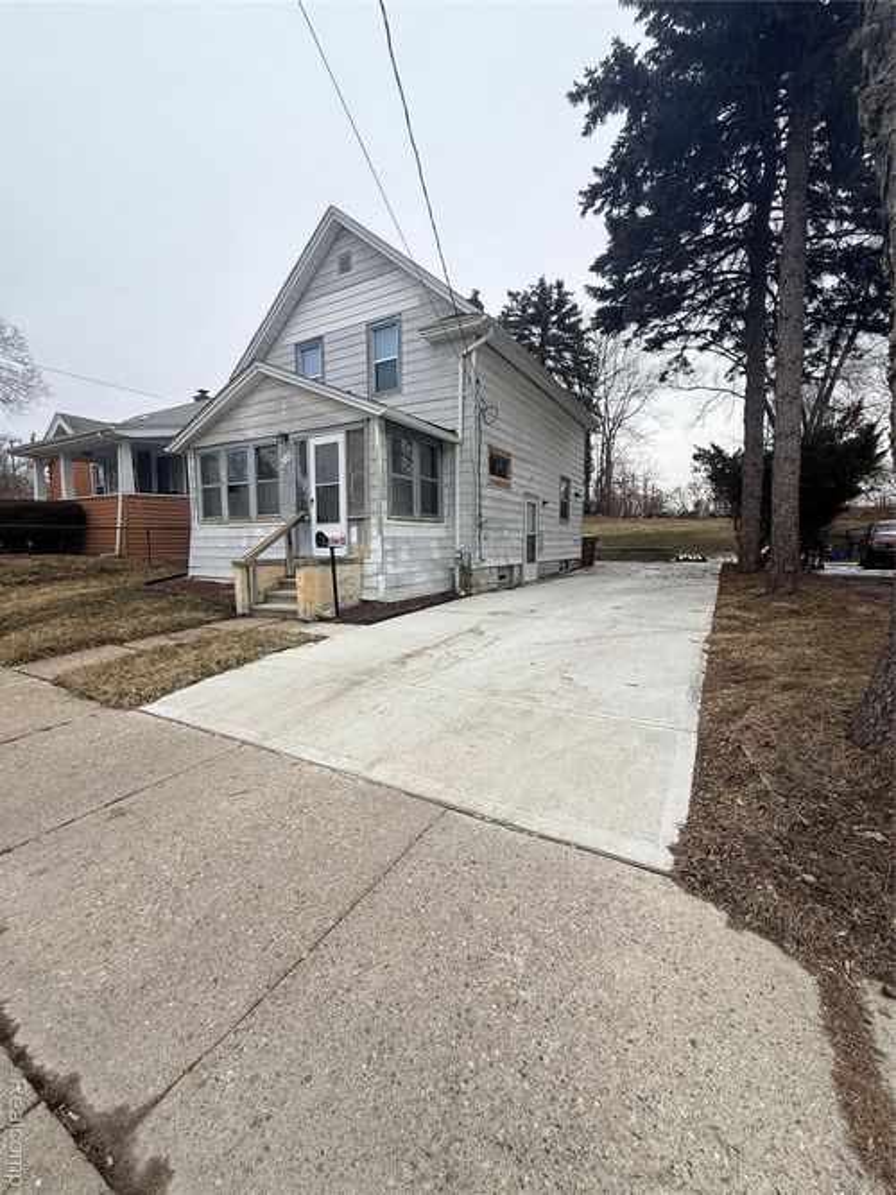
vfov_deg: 102.1
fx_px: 483
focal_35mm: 14
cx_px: 448
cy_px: 598
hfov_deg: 85.7
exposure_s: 1/549
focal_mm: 2.22
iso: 50
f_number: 2.2
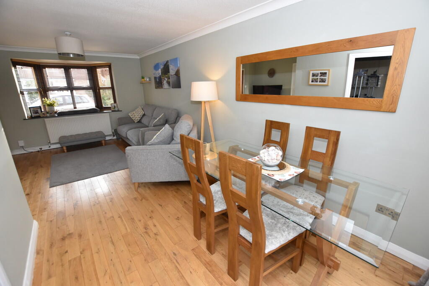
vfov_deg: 77.3
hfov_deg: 100.4
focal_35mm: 15
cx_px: 214
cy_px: 143
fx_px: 179
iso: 800
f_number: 4.5
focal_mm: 10
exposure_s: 1/160
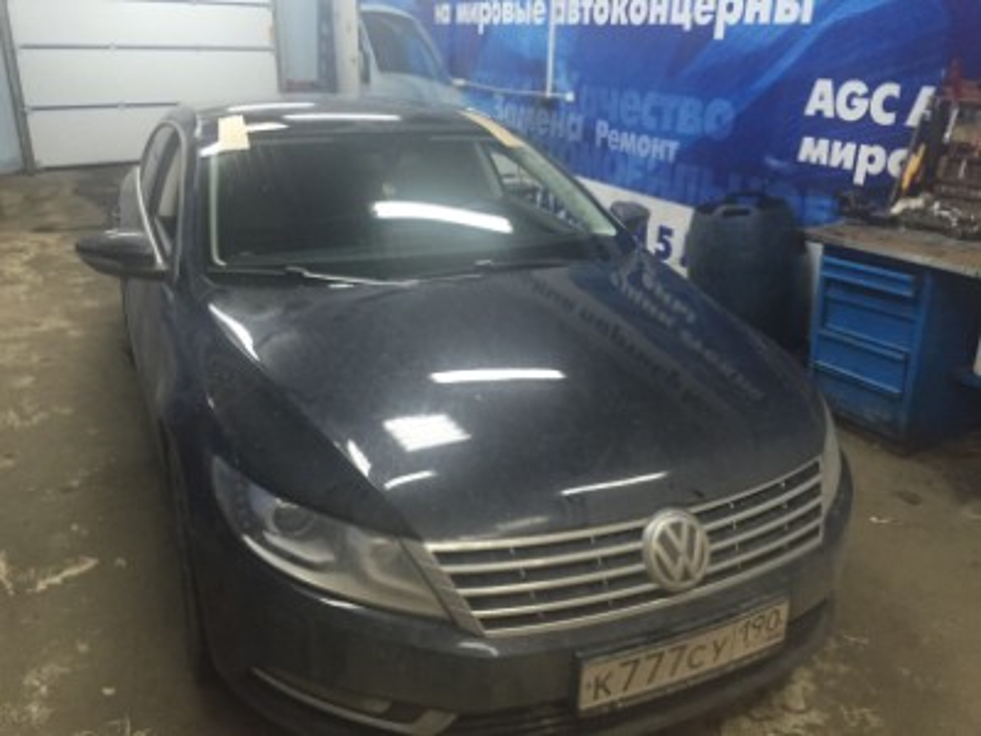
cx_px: 490
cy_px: 368
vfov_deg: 48.2
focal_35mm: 29
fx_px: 822
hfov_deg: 61.7
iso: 200
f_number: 2.2
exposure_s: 1/33
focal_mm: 4.15
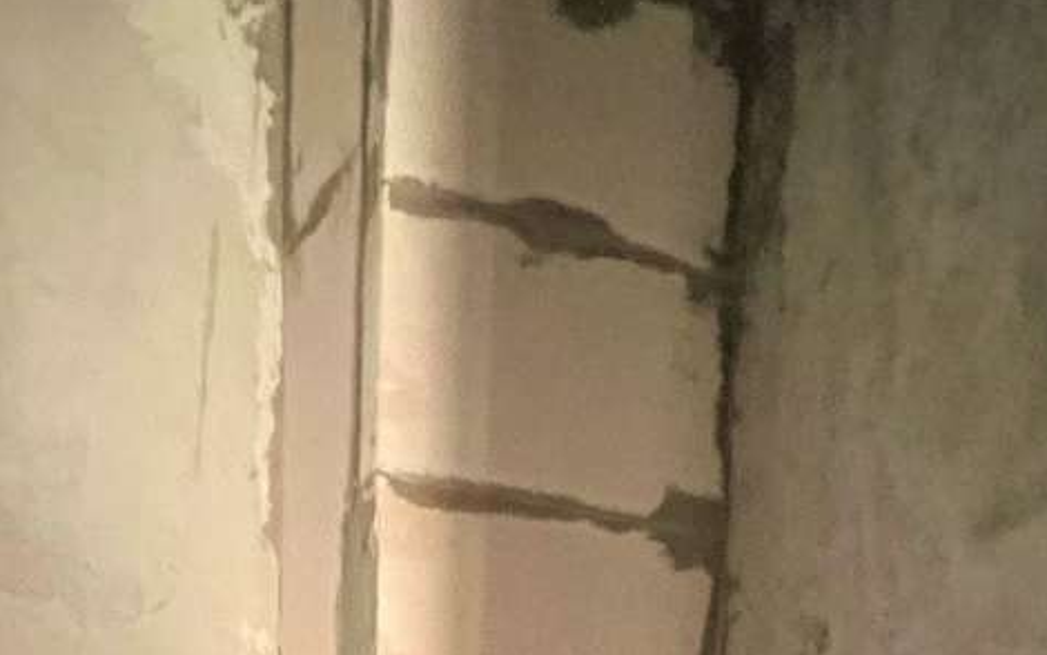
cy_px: 1204
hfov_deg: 44.8
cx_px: 385
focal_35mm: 44
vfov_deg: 20.2
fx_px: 1256
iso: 1000
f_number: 1.8
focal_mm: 1.57
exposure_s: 1/56
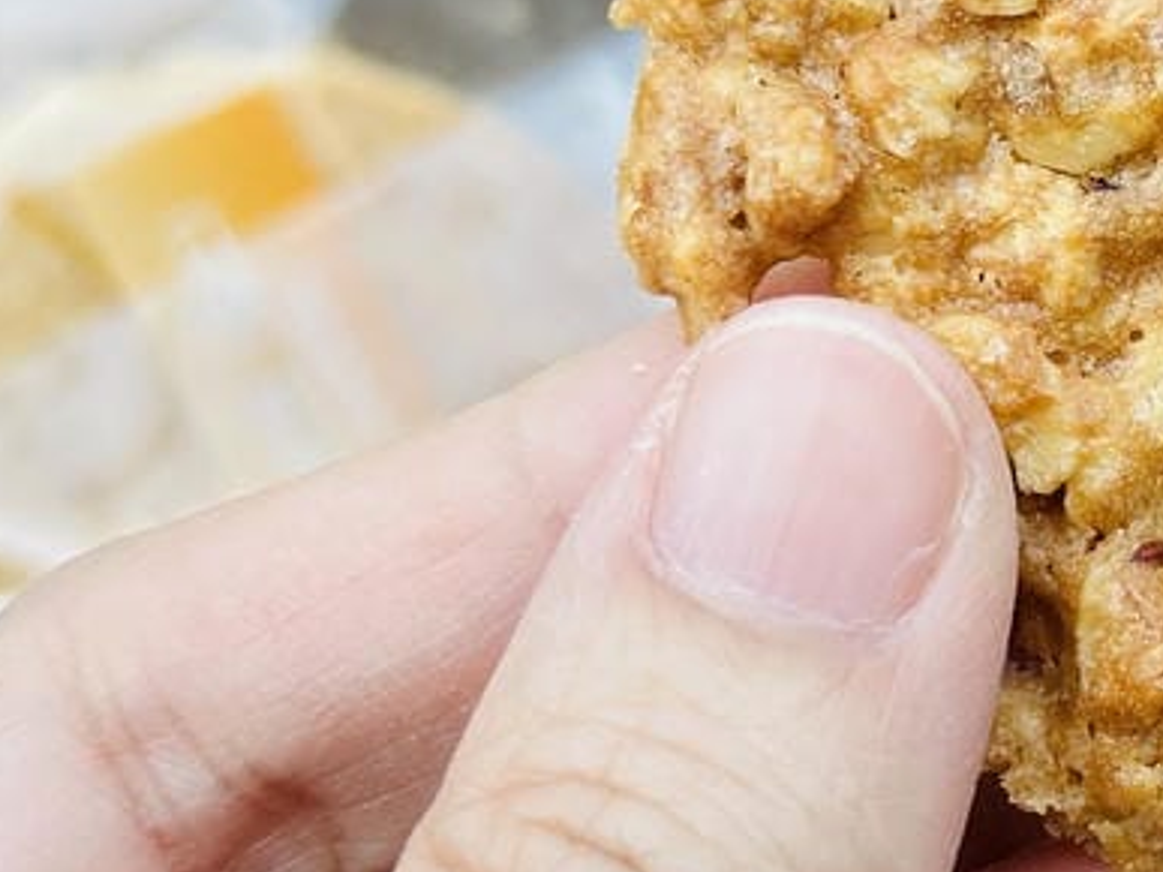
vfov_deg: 9.9
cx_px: 1397
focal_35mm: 149
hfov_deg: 12.9
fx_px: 5004
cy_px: 120
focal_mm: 6.86
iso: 64
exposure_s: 1/564
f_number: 1.78
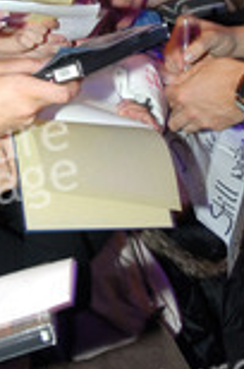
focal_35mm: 86
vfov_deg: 23.2
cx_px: 218
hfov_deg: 15.6
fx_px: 878
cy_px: 58
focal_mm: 22
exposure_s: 1/10
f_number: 4
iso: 320
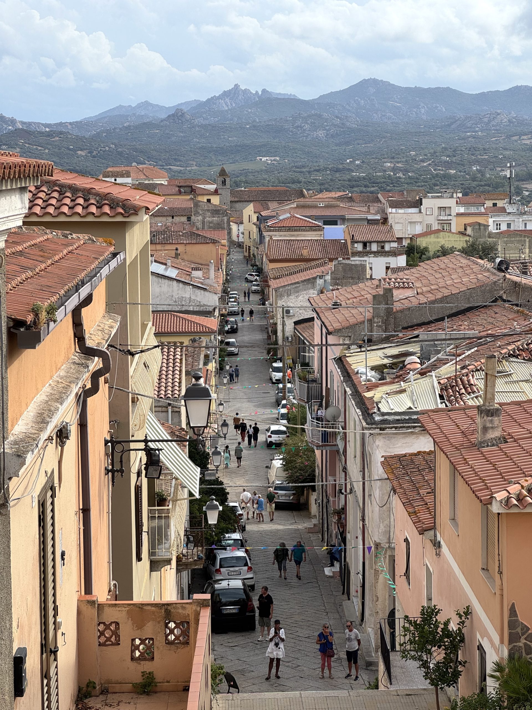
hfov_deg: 19.1
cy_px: 355
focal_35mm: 77
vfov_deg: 25.3
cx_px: 266
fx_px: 1578
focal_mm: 9
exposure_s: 1/615
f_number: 2.8
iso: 25
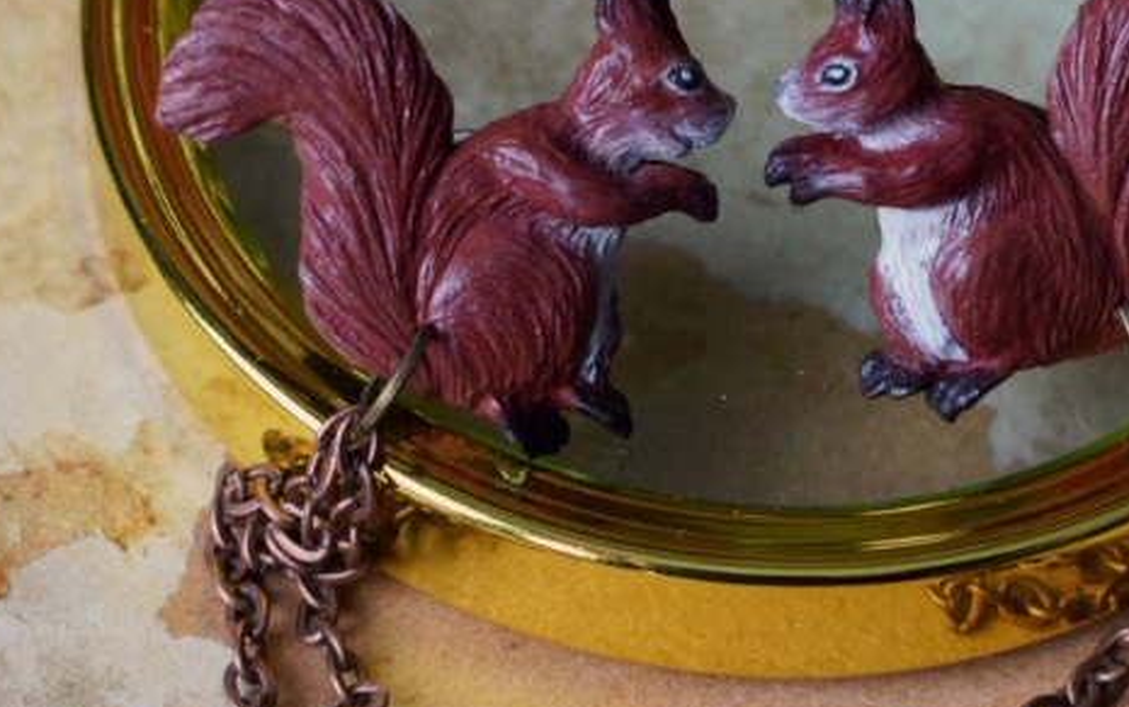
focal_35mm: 159
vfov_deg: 8.2
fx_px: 4894
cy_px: 549
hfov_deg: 13.1
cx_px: 745
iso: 720
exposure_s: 1/60
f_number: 5
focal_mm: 42
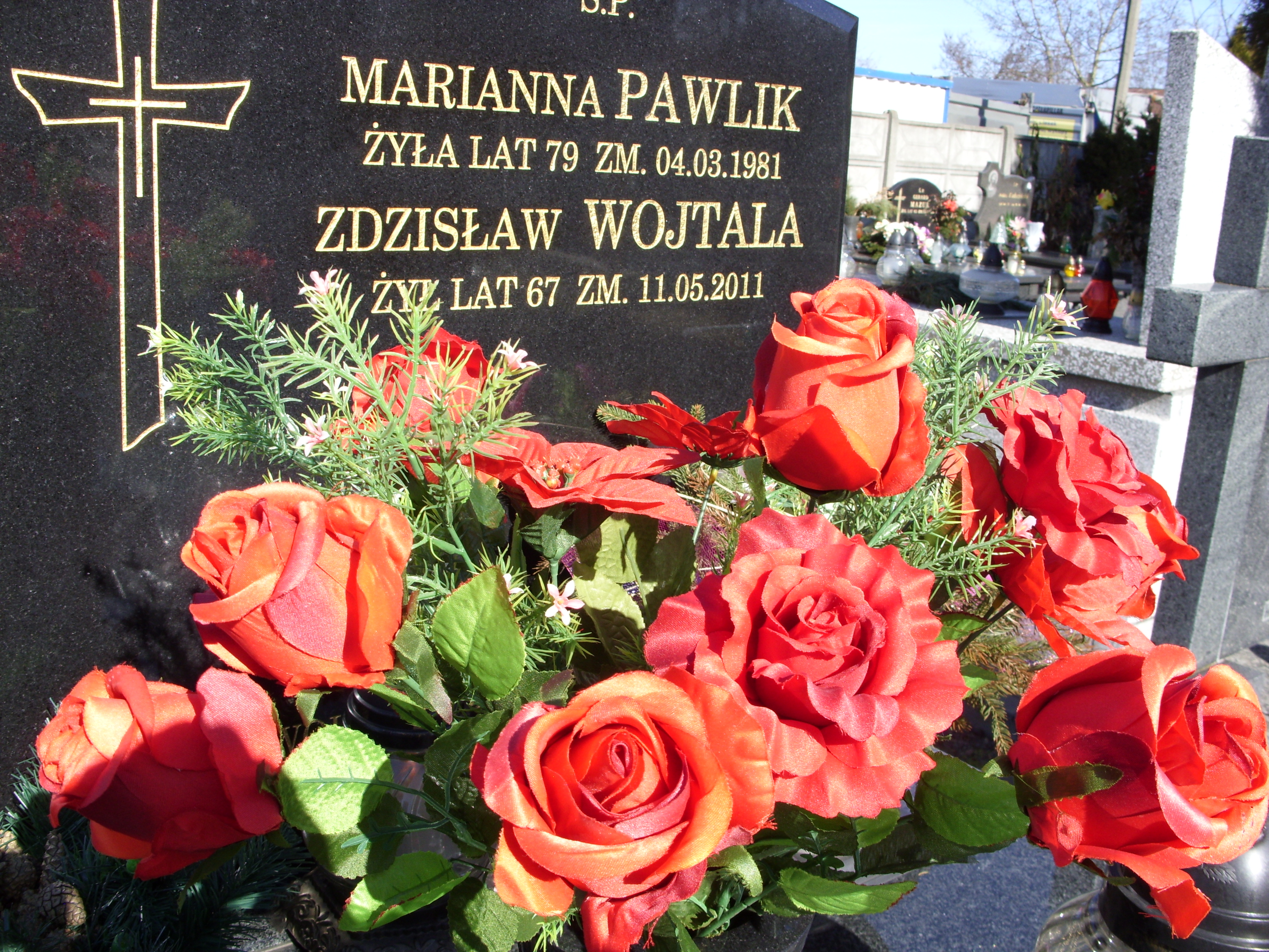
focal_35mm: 38
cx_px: 634
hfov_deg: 49.0
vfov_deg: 37.7
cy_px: 476
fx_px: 1393
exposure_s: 1/201
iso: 50
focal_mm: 6.3
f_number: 4.9
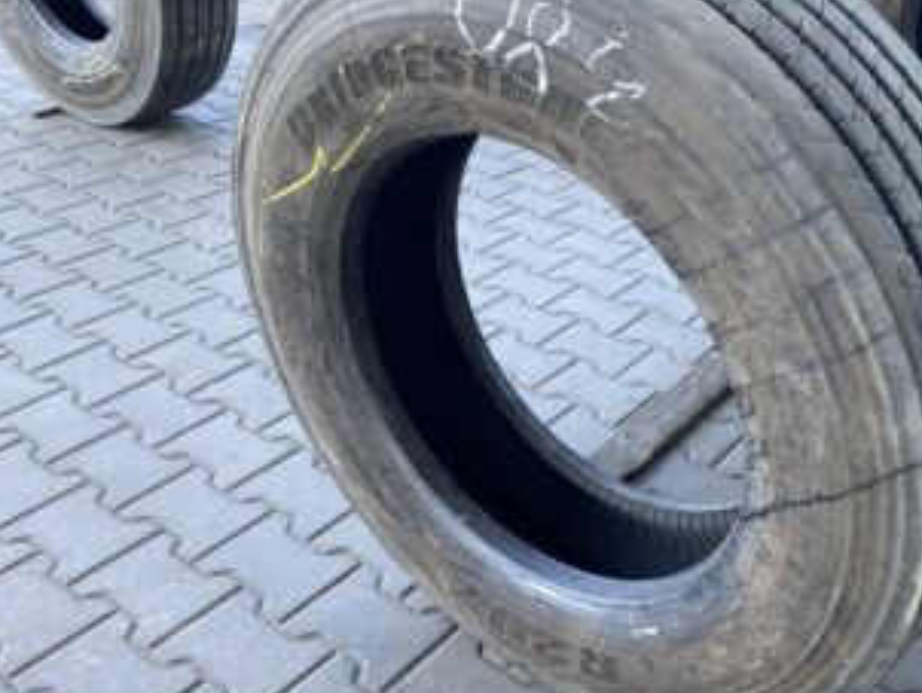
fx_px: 986
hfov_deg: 49.6
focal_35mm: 37
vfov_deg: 38.7
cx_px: 577
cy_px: 346
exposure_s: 1/100
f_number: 1.8
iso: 80
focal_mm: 4.25
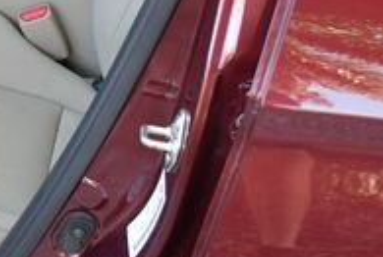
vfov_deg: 11.4
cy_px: -63
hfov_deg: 15.9
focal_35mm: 118
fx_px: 1258
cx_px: -183
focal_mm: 18
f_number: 3.5
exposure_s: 1/200
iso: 800
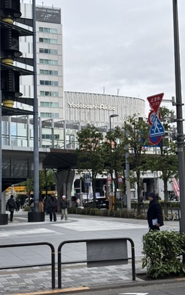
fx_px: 452
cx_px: 95
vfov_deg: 36.3
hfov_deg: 23.1
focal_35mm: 56
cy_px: 146
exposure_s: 1/1115
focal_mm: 5.96
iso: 32
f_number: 1.6
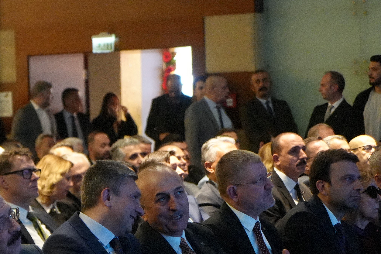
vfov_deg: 8.5
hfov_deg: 12.8
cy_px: 247
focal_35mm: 160
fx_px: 1693
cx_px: 63
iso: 12800
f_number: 4
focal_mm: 70
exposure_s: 1/100
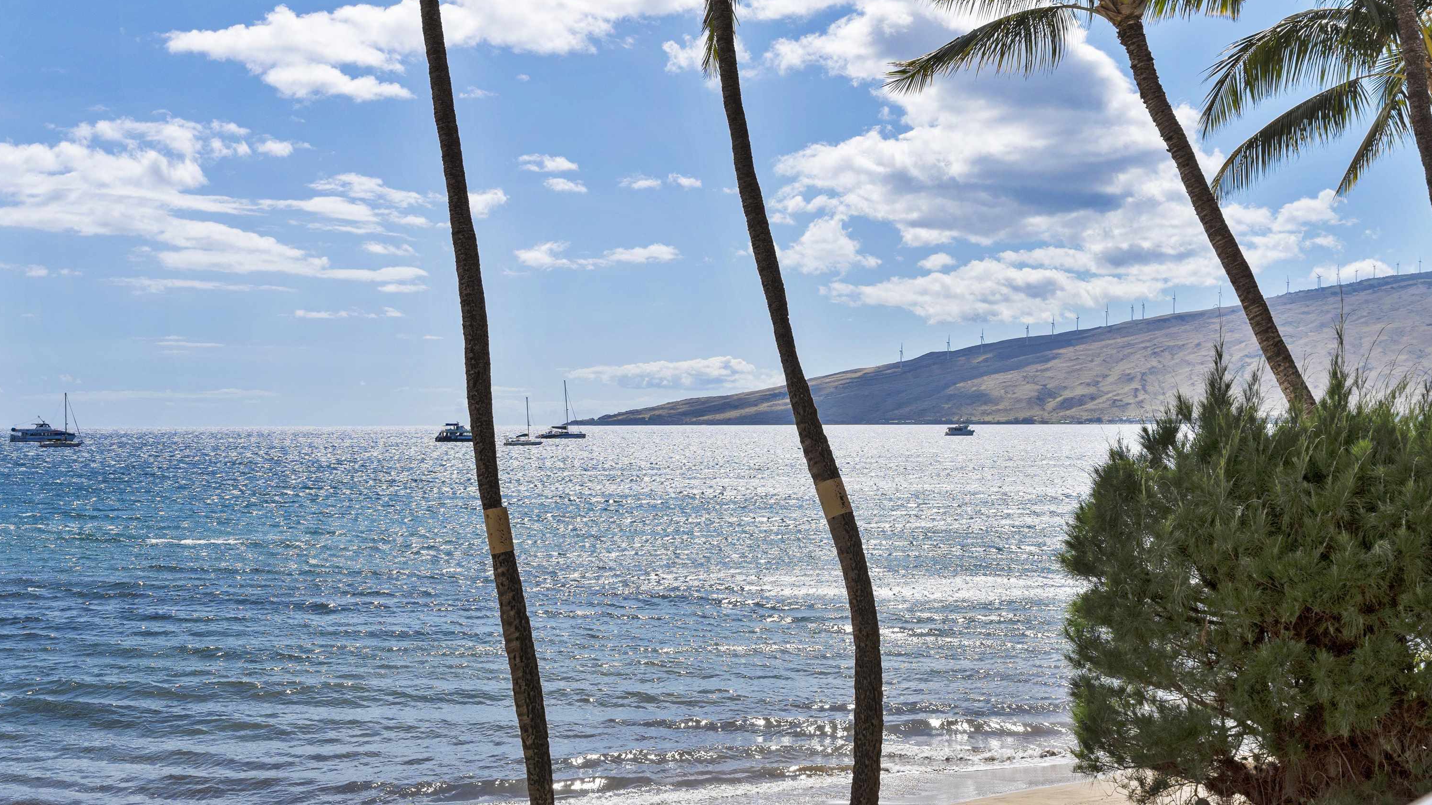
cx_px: 714
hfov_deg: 45.5
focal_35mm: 45
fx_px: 1709
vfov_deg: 26.5
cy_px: 401
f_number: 8
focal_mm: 28
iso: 100
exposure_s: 1/200
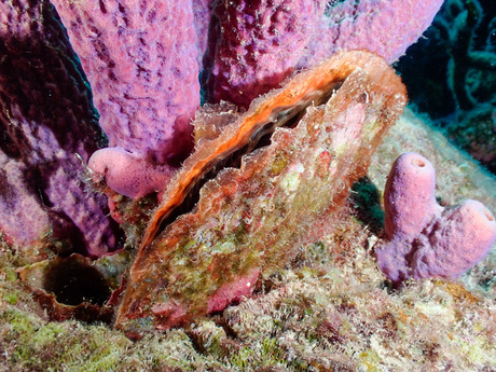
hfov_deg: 35.5
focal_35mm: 54
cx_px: 248
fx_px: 774
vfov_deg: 27.0
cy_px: 186
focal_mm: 9.65
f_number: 13
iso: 100
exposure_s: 1/50
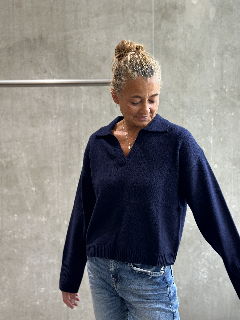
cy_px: 160
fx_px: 444
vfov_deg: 39.7
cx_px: 120
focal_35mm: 48
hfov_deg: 30.3
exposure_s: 1/121
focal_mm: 6.86
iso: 125
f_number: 1.78
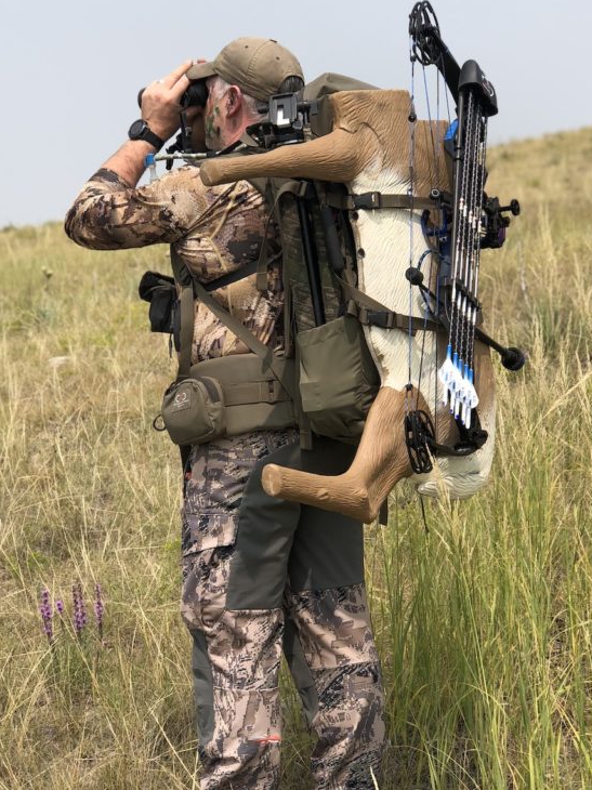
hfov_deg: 18.4
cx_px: 256
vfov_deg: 24.4
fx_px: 1825
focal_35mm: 80
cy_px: 376
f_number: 2.8
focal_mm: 6.6
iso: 20
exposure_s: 1/738
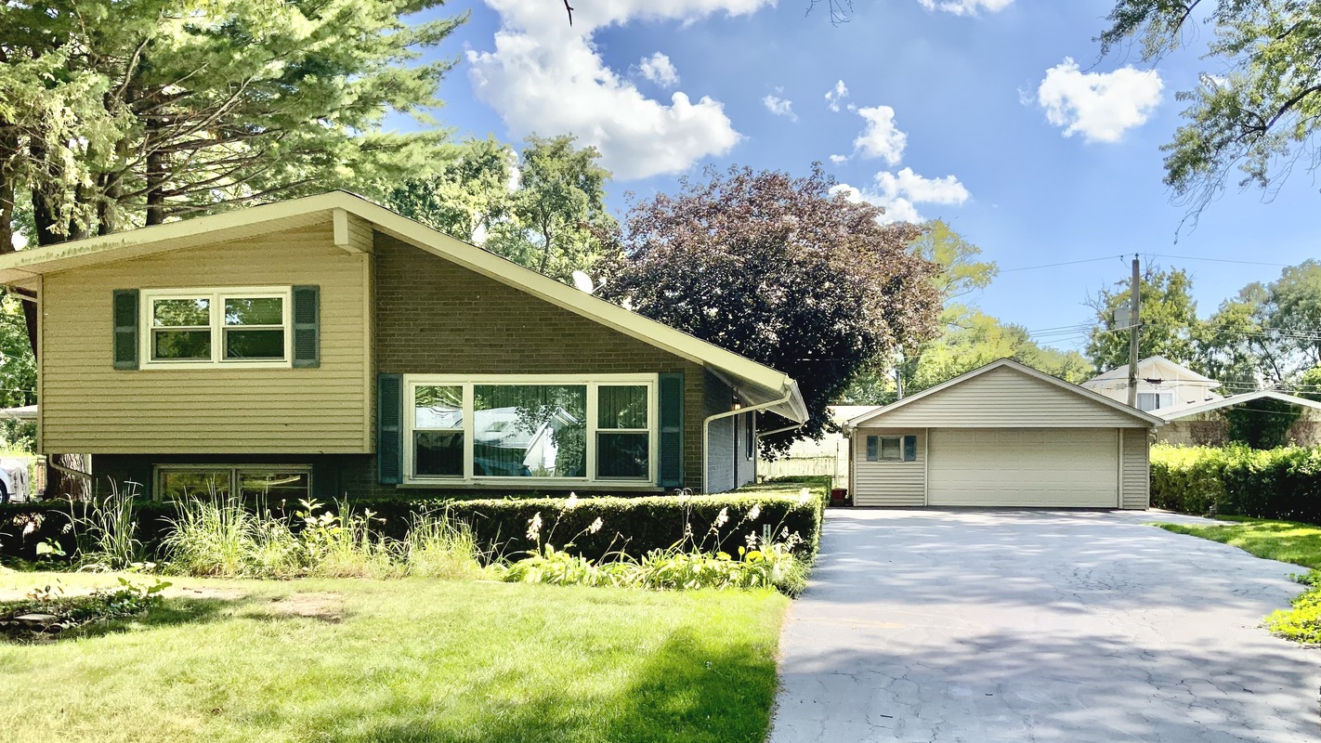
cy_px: 474
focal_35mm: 32
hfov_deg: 61.0
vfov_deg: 36.4
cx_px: 655
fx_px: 1121
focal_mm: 3
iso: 16
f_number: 1.8
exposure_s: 1/883
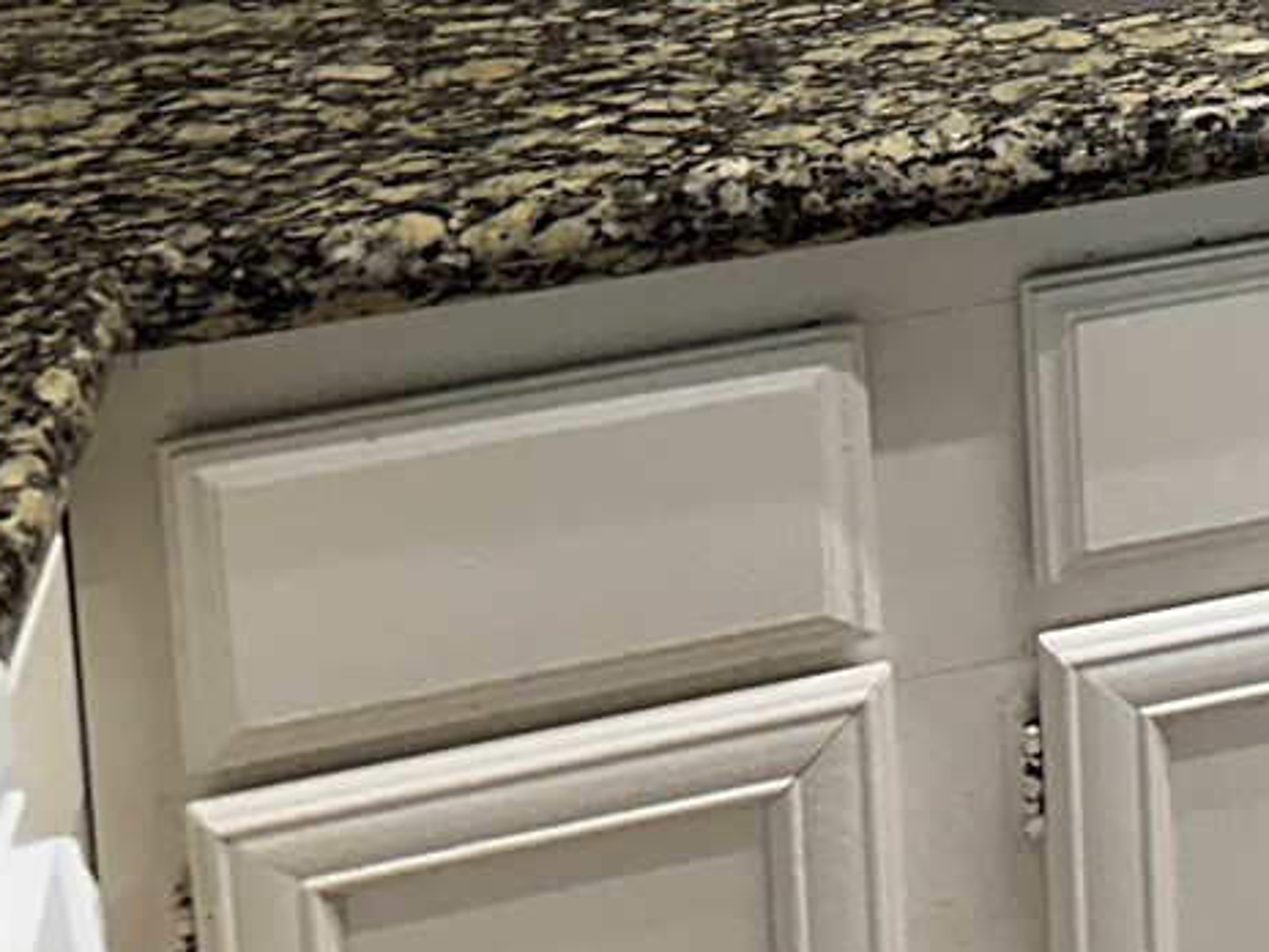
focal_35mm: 106
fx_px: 3886
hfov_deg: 15.0
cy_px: -985
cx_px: 2549
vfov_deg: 12.3
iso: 100
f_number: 1.78
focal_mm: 6.86
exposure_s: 1/120
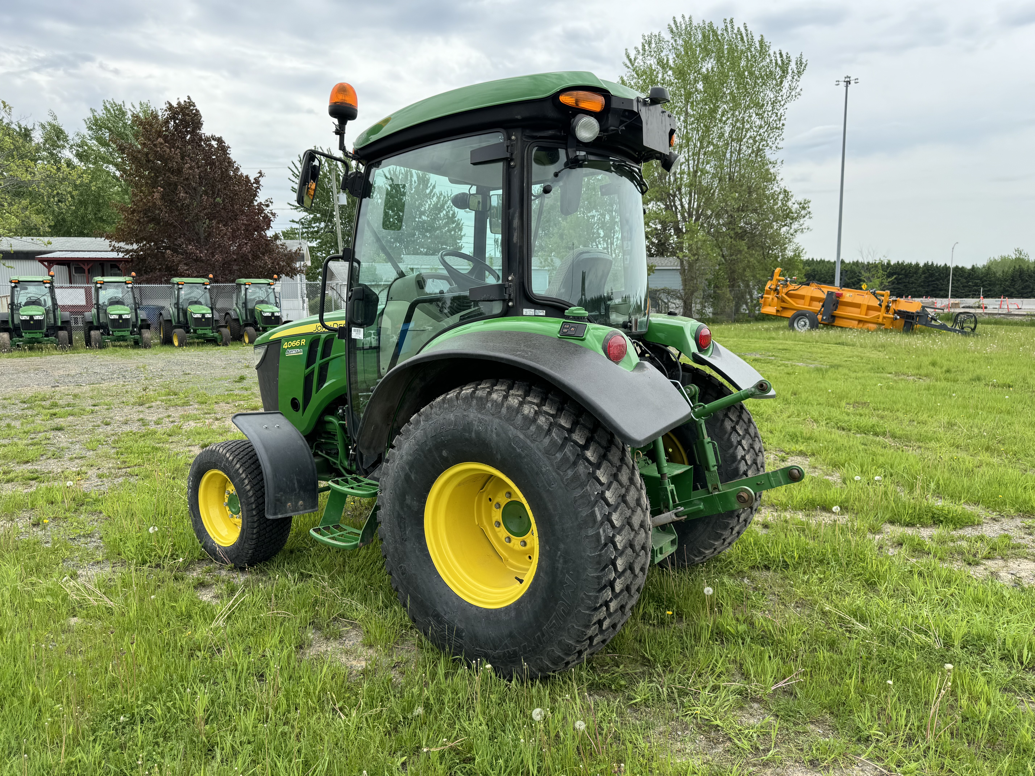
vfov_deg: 56.8
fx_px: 718
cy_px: 388
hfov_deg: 71.6
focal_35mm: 24
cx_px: 518
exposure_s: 1/1488
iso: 80
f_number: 1.78
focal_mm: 6.86
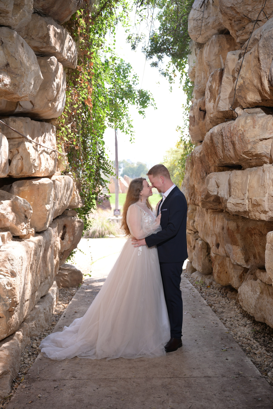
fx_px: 466
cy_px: 204
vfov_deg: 47.4
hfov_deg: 32.7
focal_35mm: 41
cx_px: 136
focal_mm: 41
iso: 100
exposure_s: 1/200
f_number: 4
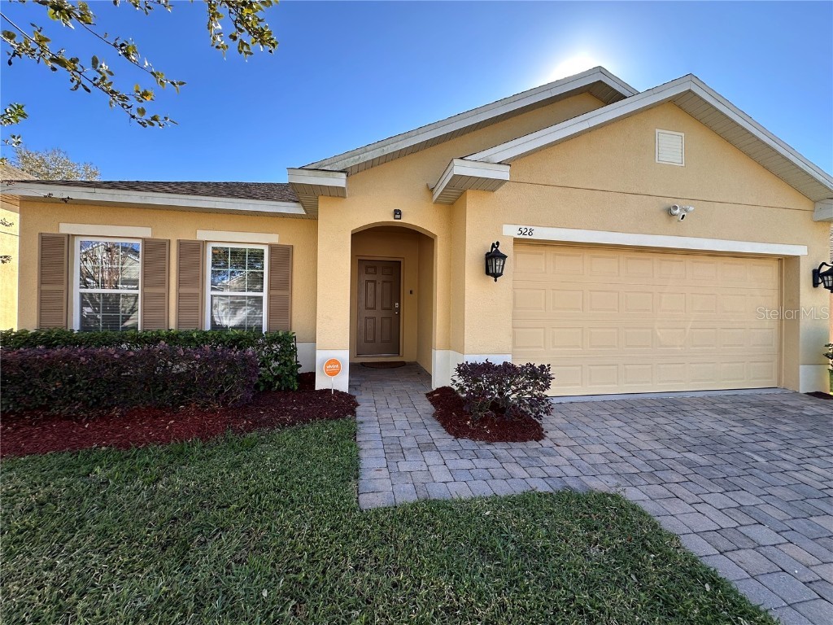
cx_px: 416
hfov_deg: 102.1
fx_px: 337
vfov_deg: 85.7
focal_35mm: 14
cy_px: 312
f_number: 2.2
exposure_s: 1/350
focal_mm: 2.22
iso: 40
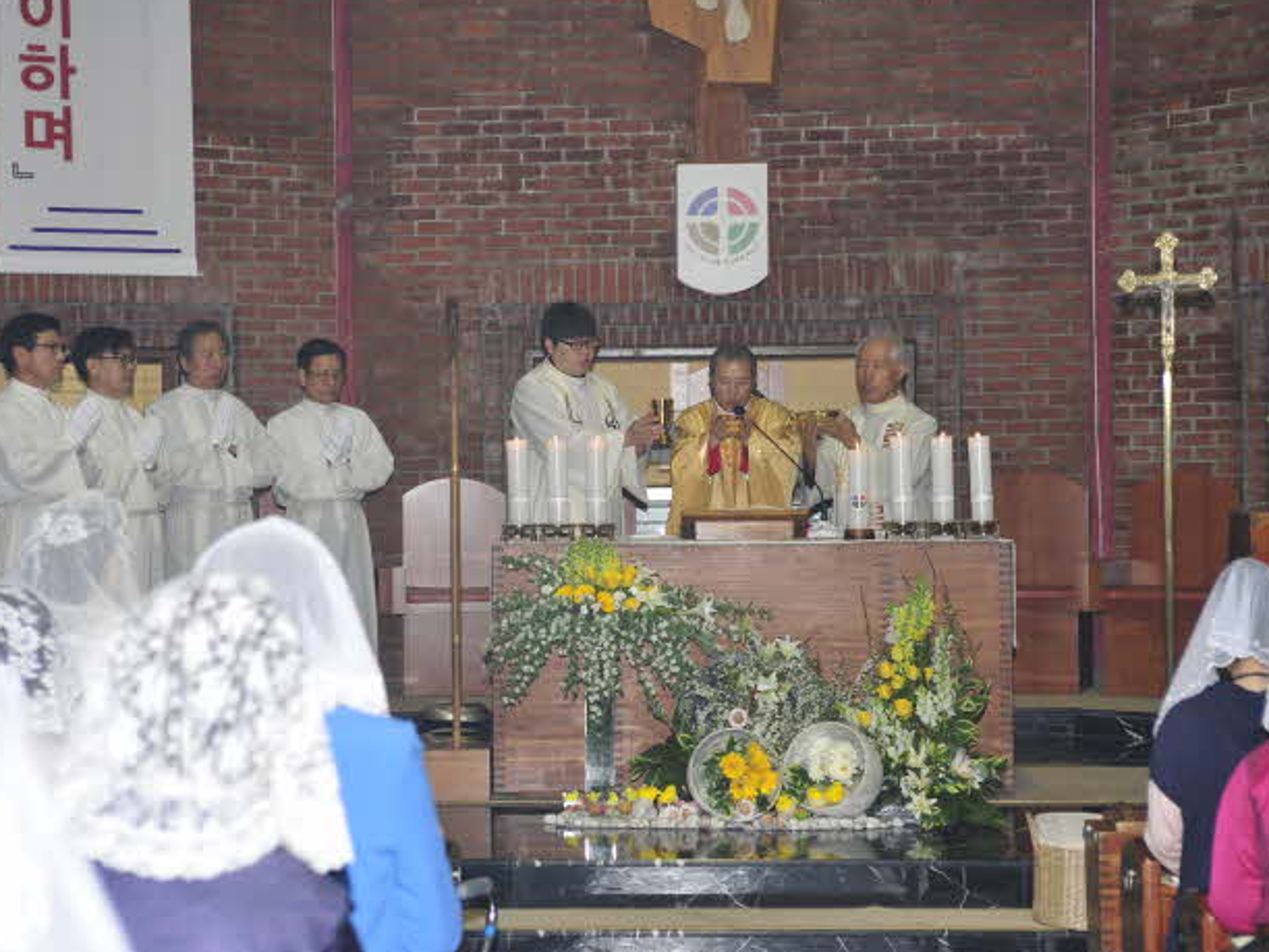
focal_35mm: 77
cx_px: 581
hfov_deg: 25.3
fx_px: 2823
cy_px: 471
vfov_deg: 19.1
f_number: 4.5
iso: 200
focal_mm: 70
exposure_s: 1/60
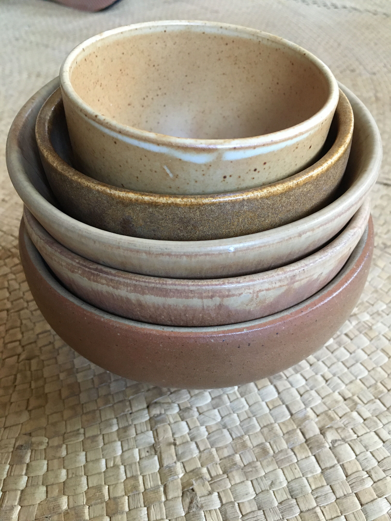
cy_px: 260
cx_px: 196
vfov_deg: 61.7
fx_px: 437
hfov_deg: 48.2
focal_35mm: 29
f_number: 2.2
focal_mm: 4.15
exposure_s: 1/25
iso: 200
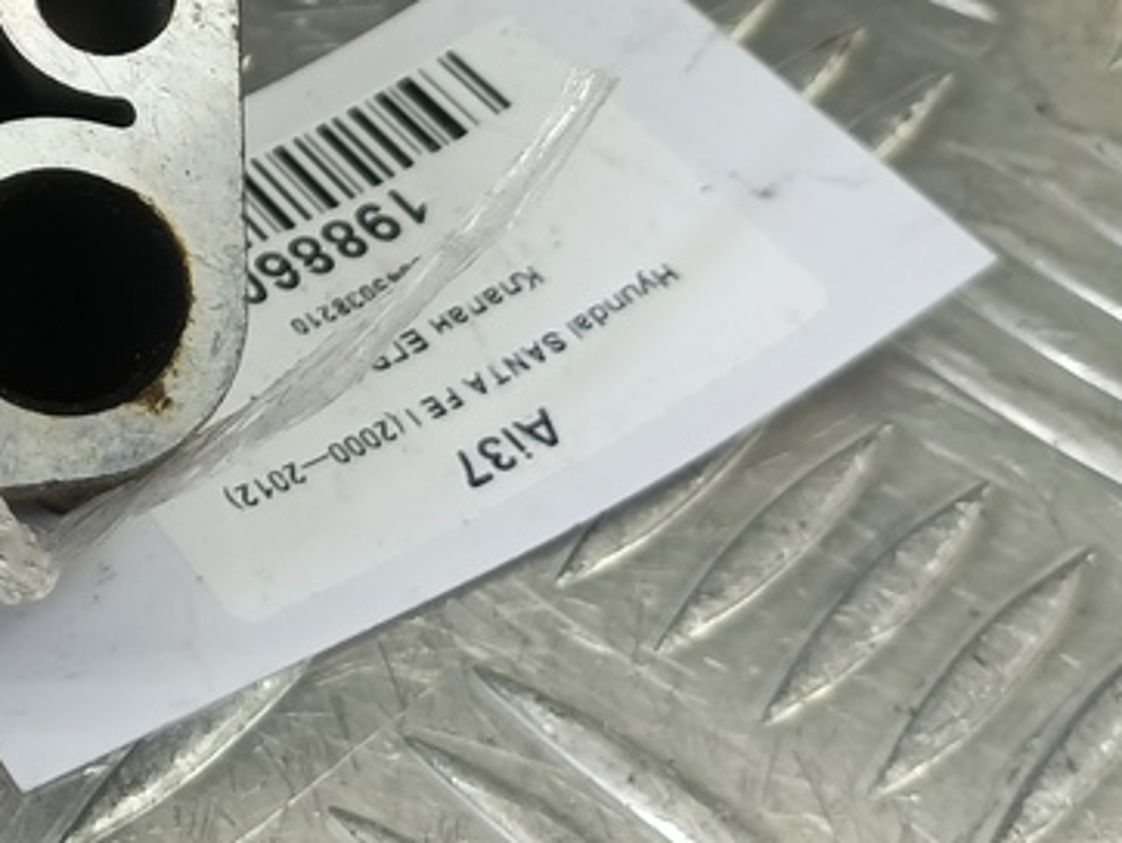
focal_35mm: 65
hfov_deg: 26.4
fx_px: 2108
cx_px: -239
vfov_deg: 21.9
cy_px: 34
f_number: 1.6
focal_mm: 4.11
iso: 102
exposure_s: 1/50
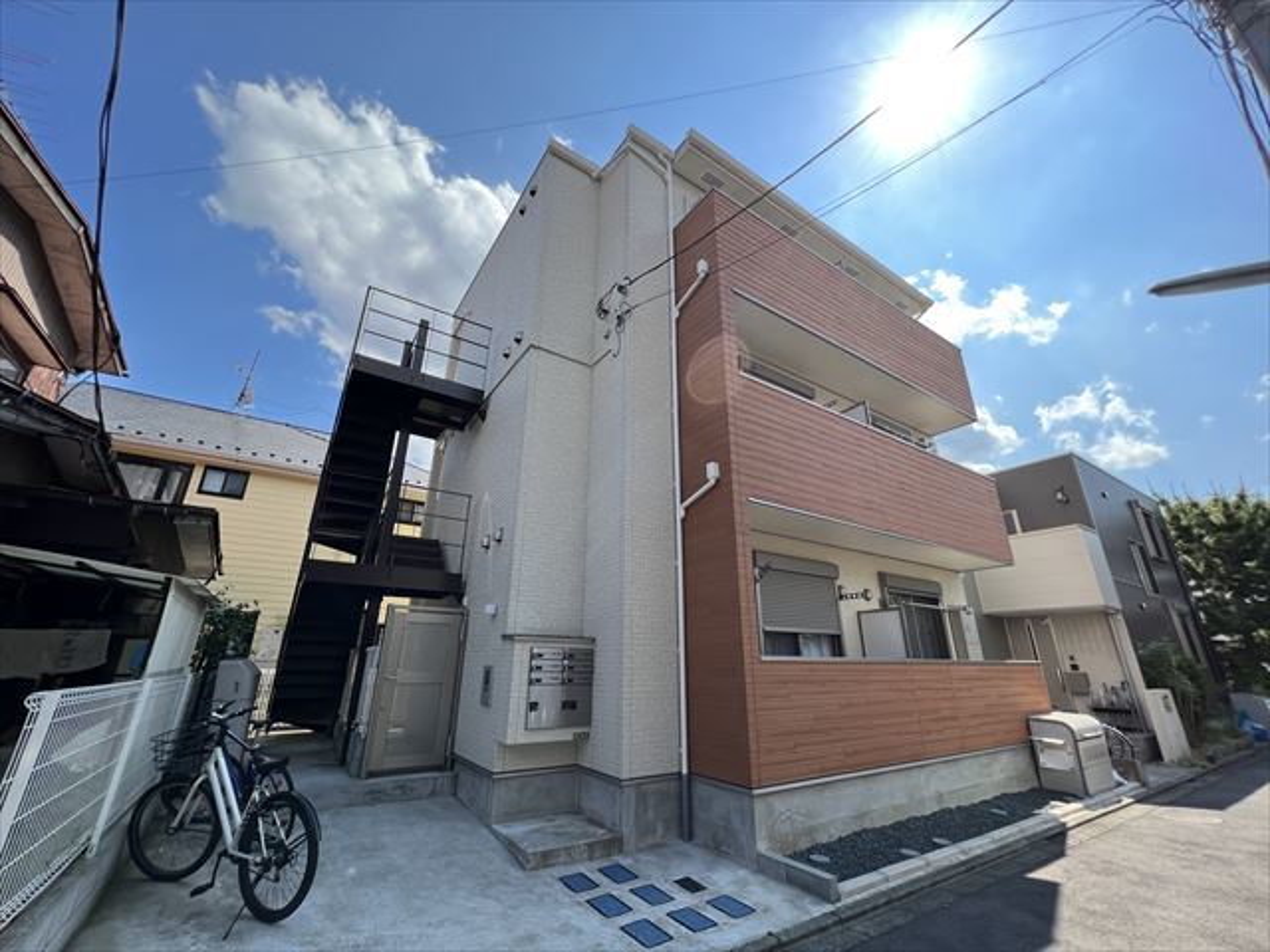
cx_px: 635
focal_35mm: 13
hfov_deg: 106.2
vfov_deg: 89.9
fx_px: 477
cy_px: 476
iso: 32
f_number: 1.8
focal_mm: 1.57
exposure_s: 1/1024
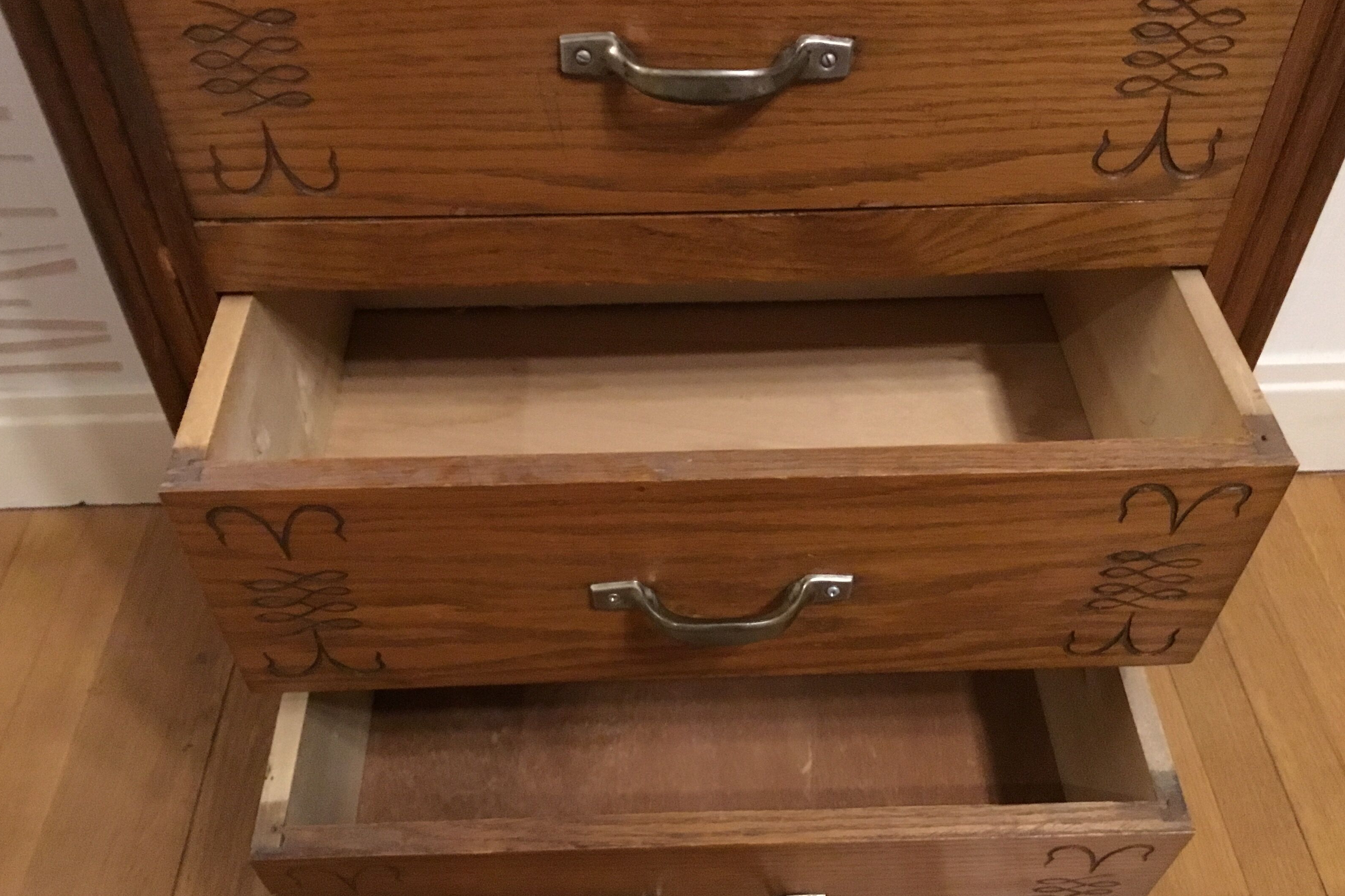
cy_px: 493
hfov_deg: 57.2
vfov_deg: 39.9
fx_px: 1233
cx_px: 679
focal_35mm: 33
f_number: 2.4
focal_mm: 3.3
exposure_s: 1/17
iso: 500
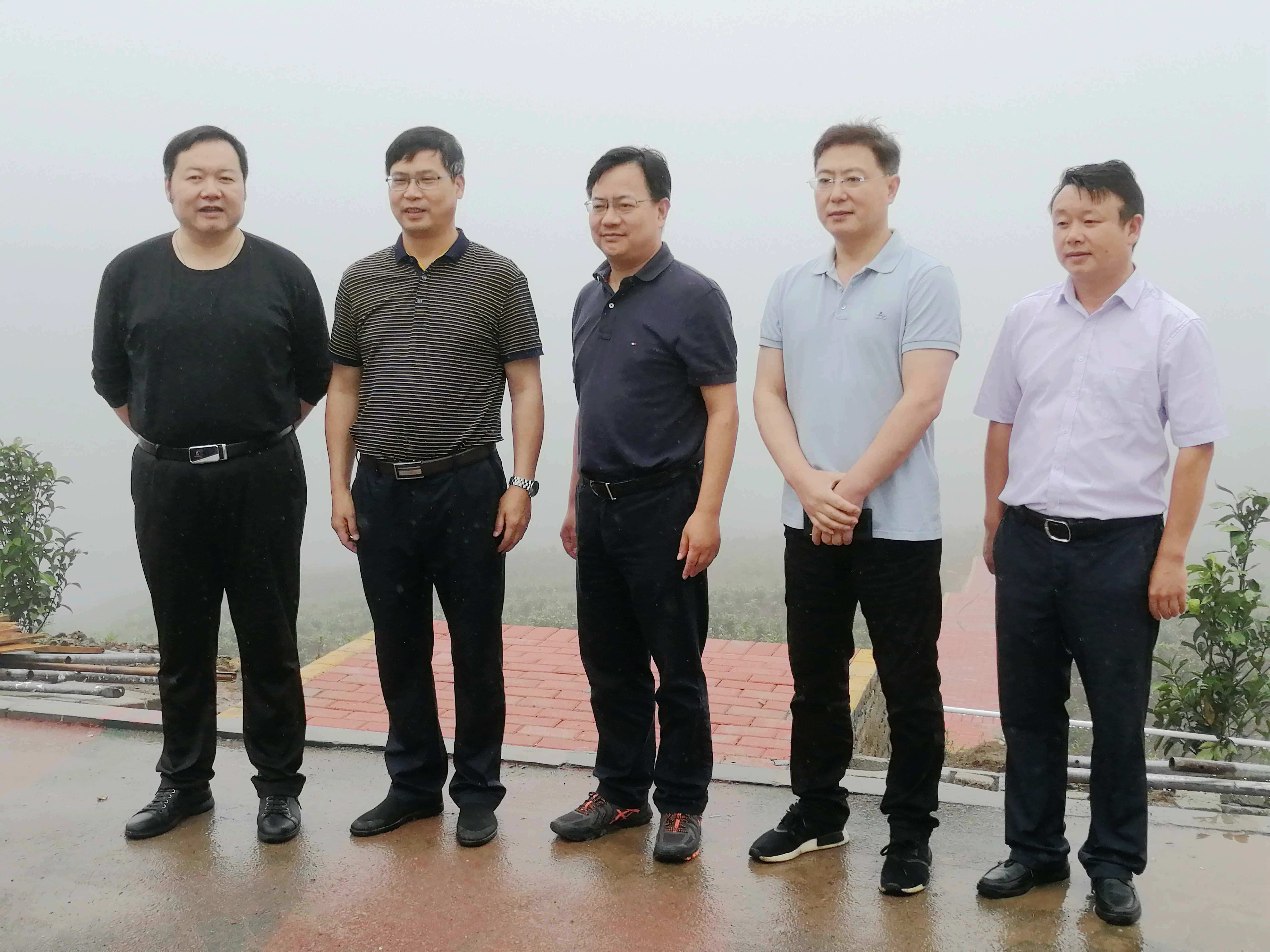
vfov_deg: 30.3
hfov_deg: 39.7
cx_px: 635
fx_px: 1761
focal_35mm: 48
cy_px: 476
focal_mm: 3.96
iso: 50
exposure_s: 1/1016
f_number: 1.8
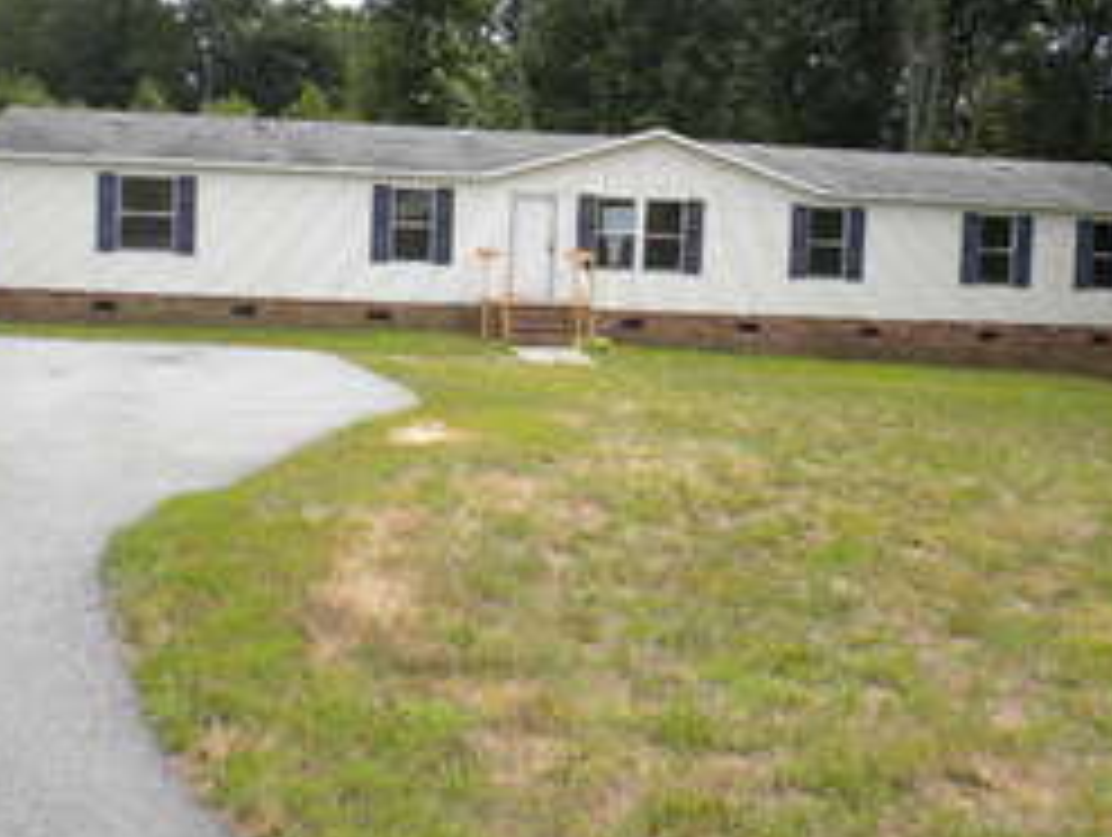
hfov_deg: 38.7
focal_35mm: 49
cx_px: 648
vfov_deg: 29.7
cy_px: 328
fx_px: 1576
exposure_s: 1/417
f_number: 4.6
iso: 113
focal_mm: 6.3
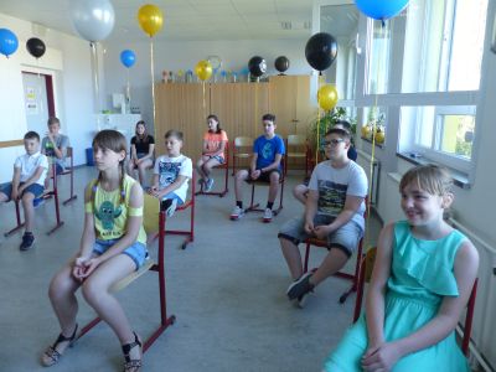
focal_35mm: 25
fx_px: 358
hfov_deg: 69.4
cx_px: 248
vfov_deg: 54.9
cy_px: 186
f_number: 2.8
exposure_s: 1/60
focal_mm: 4.5
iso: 250
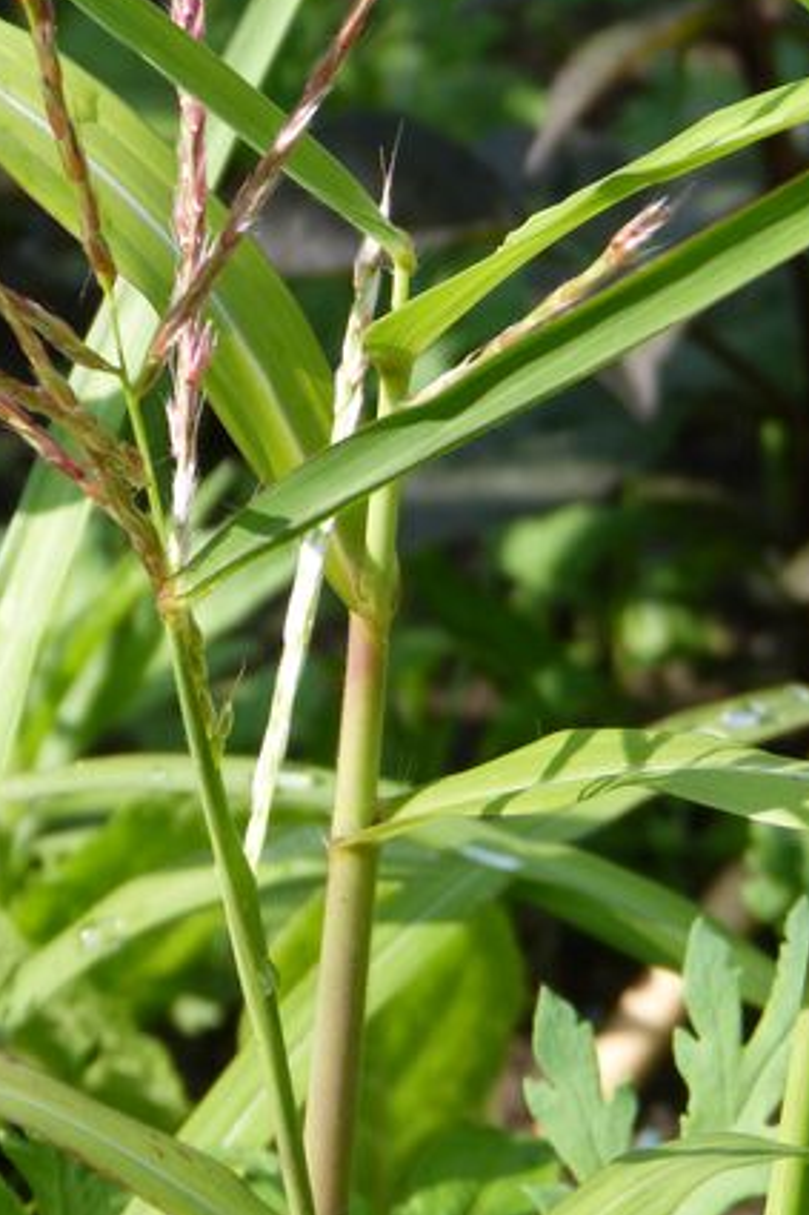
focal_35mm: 196
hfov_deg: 7.0
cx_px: 154
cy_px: 460
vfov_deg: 10.5
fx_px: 6612
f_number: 4
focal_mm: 18.2
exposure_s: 1/500
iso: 100
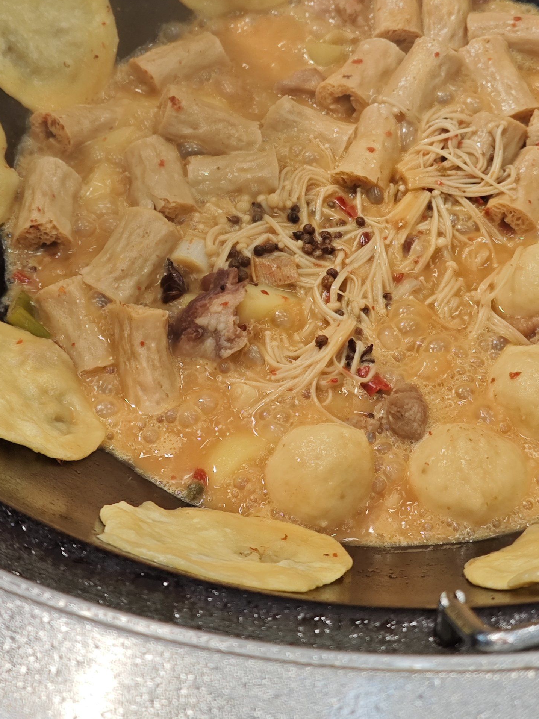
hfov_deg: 24.4
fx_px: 1246
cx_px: 310
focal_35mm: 60
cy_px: 244
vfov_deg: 31.9
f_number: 1.6
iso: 100
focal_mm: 6.55
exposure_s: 1/100
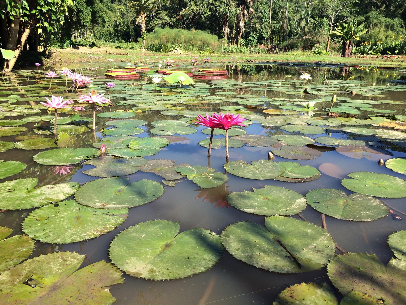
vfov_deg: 48.2
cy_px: 152
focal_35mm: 29
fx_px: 340
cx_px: 203
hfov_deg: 61.7
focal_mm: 4.15
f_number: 2.2
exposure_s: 1/1001
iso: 32
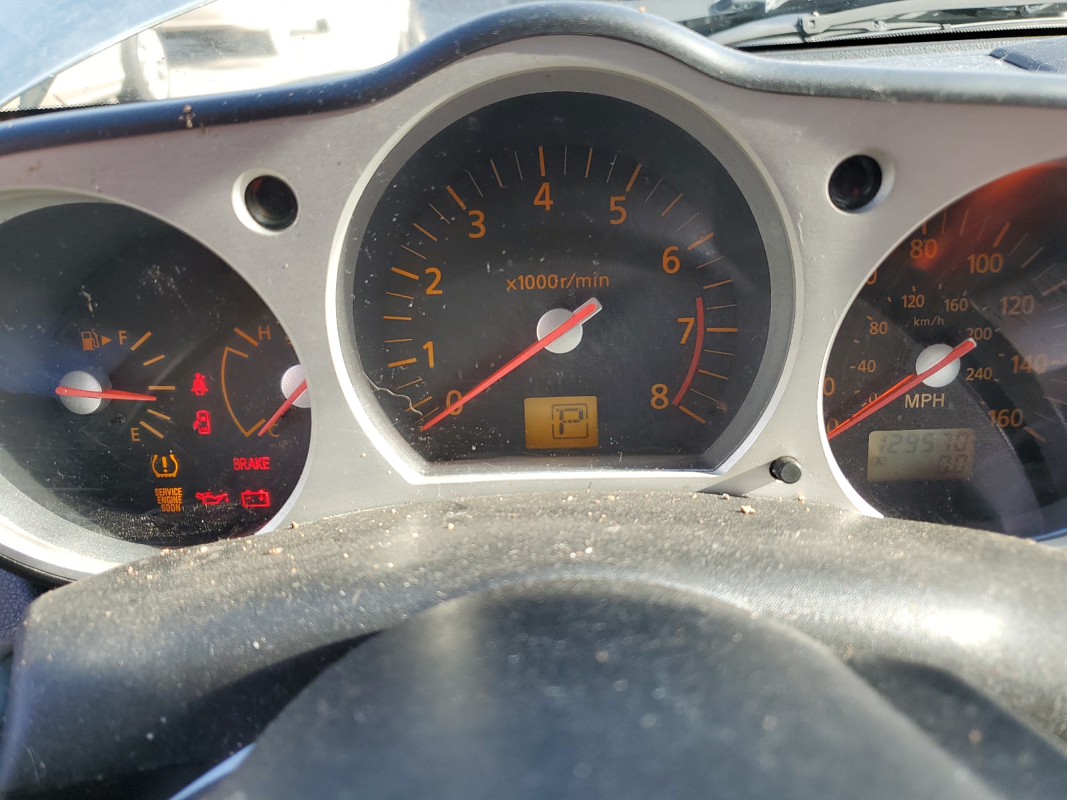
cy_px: 400
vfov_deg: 53.1
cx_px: 534
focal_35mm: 26
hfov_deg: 67.3
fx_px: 801
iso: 50
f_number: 1.5
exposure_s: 1/256
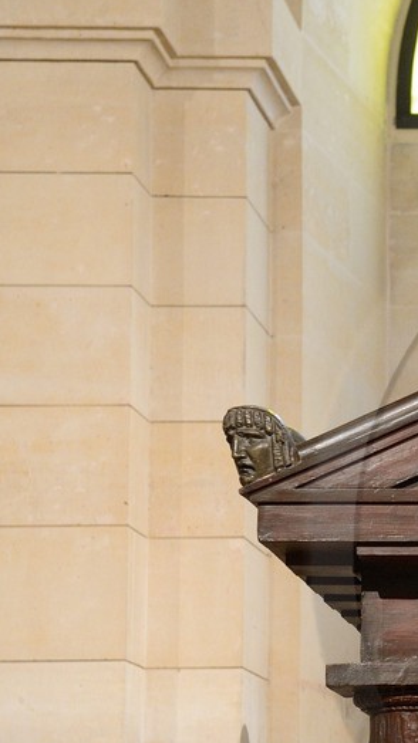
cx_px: 745
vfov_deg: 13.4
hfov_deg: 7.4
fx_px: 3154
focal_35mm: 160
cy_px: 551
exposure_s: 1/10
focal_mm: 50
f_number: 4
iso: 1600
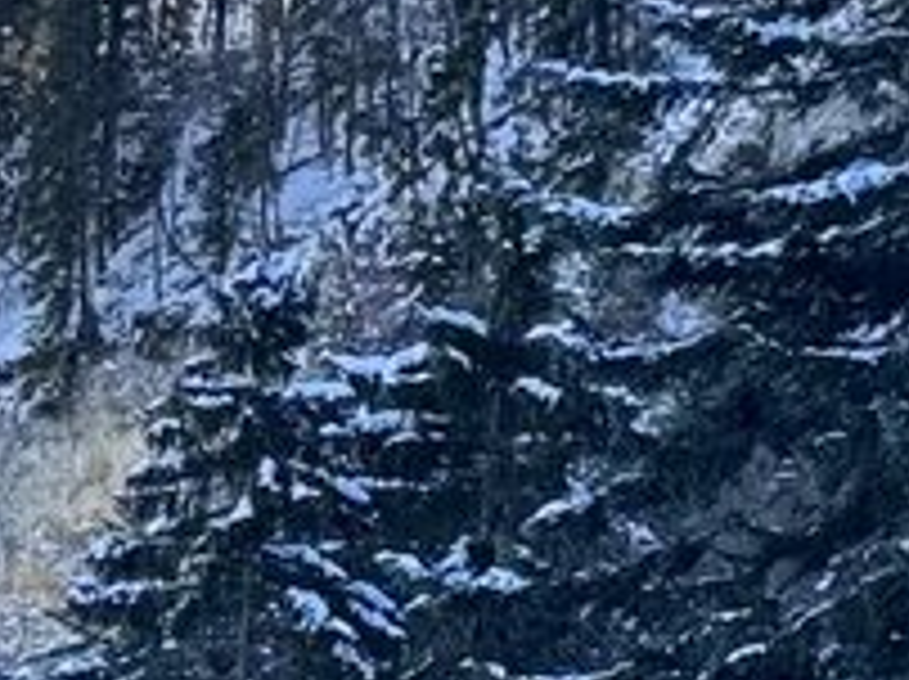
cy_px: 1369
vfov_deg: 4.5
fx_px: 8524
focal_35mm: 325
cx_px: 65
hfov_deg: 6.1
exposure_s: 1/1011
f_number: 1.78
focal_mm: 6.86
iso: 64
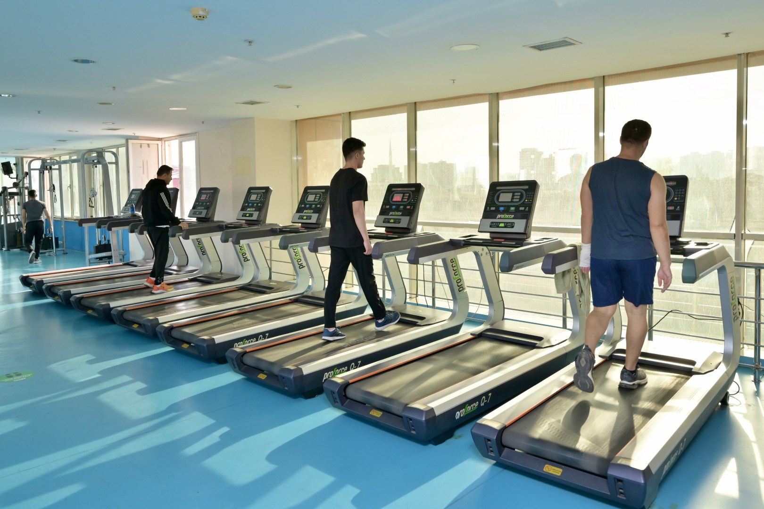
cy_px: 254
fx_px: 509
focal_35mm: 24
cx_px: 382
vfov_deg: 53.1
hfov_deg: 73.7
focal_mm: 24
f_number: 5.6
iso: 400
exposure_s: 1/200
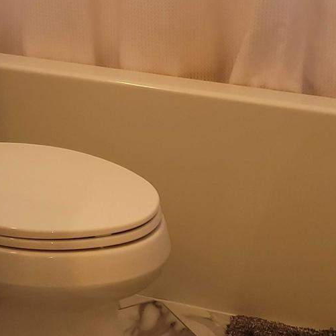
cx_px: 19
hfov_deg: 18.1
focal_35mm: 94
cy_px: -142
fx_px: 1032
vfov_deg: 17.0
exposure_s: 1/120
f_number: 1.8
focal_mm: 5.4
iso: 64
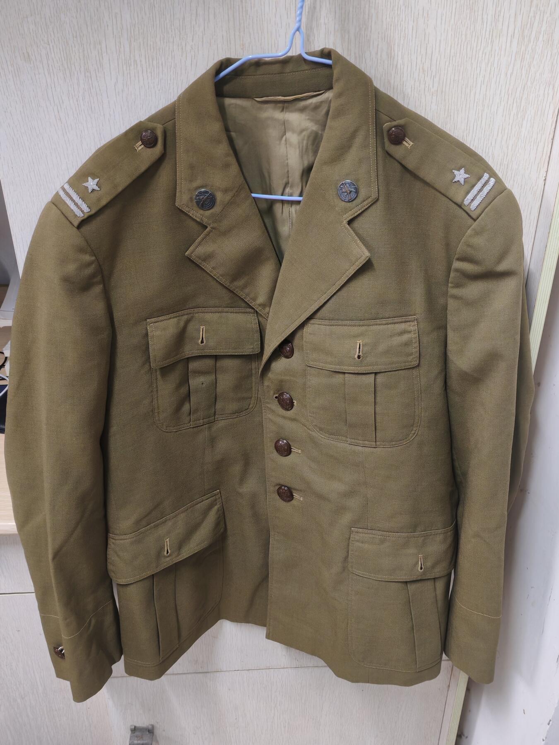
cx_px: 280
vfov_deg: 55.4
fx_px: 711
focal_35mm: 33
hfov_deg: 42.9
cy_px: 372
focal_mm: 5.52
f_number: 1.95
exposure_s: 1/25
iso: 800
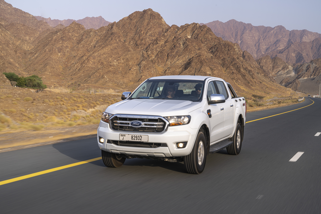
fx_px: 526
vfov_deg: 23.0
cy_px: 107
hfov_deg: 33.9
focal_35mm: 59
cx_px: 160
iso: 100
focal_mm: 59
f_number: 14
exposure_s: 1/60
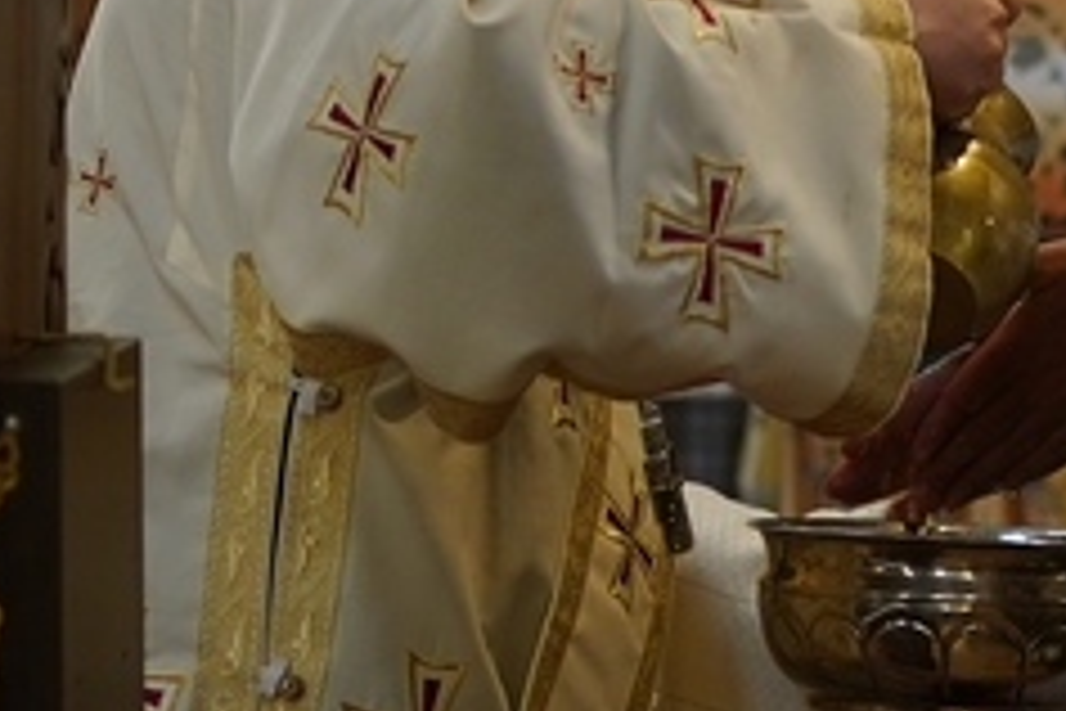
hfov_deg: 9.6
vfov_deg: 6.5
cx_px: 1149
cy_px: 569
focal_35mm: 212
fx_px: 6277
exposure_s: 1/125
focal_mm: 35
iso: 500
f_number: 2
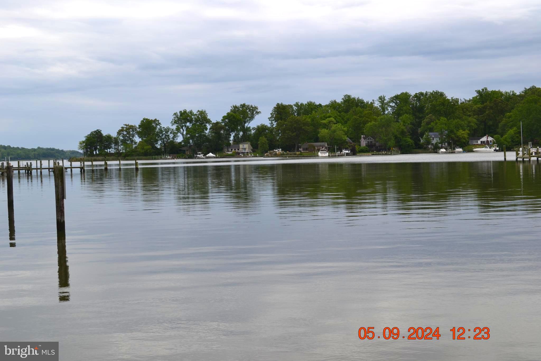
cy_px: 180
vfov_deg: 29.9
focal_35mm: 45
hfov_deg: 43.6
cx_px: 270
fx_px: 676
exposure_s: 1/200
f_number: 8
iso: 100
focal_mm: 30
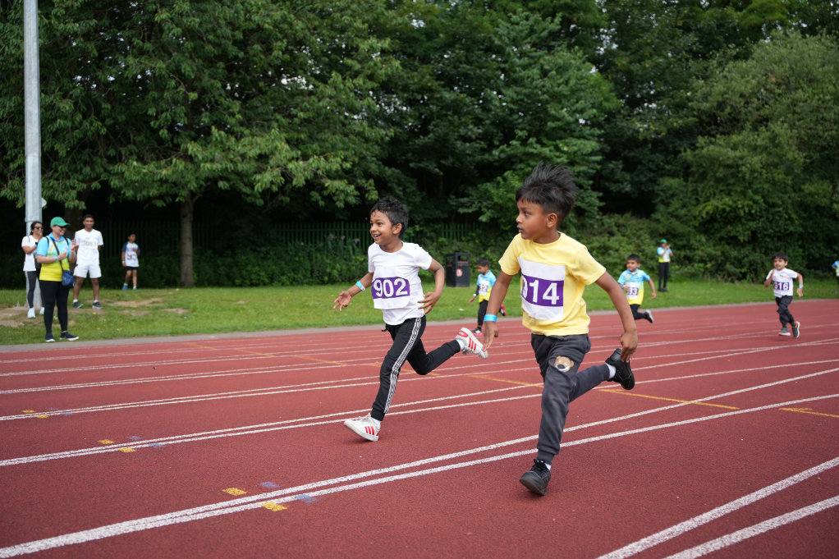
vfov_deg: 39.3
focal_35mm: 34
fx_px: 783
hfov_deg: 56.4
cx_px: 420
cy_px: 280
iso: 400
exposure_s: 1/3200
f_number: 2.8
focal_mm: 33.6
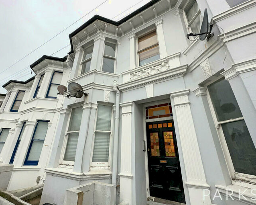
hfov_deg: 96.8
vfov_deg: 84.0
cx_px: 126
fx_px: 114
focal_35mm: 15
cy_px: 104
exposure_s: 1/60
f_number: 2.2
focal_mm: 2.22
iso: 200
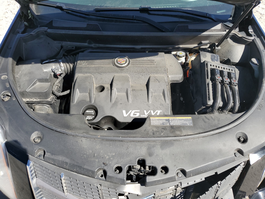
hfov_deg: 67.3
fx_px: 199
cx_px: 132
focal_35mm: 26
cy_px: 100
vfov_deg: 53.1
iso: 50
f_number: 1.5
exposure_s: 1/1429
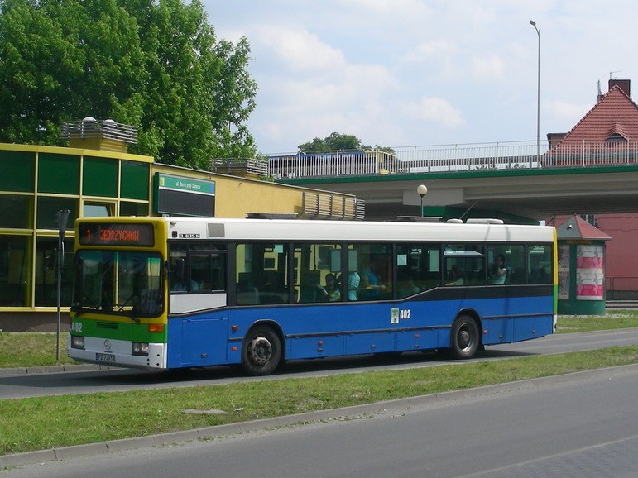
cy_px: 220
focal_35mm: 77
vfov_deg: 19.1
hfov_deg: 25.3
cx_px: 305
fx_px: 1419
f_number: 5.6
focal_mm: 9.7
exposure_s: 1/473
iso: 50
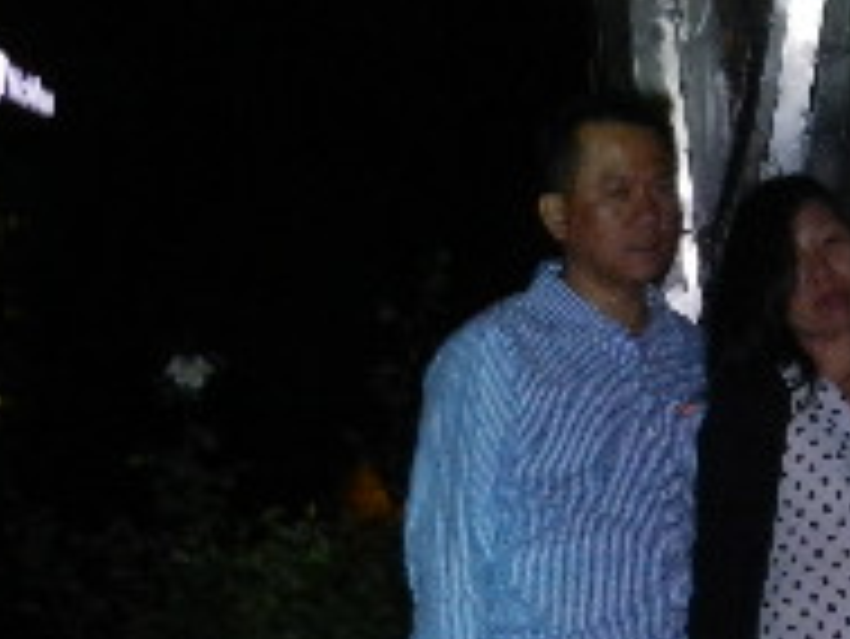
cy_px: 562
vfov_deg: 8.3
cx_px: 1408
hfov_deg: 10.5
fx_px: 4398
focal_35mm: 179
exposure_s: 1/30
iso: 800
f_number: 4.4
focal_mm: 9.4
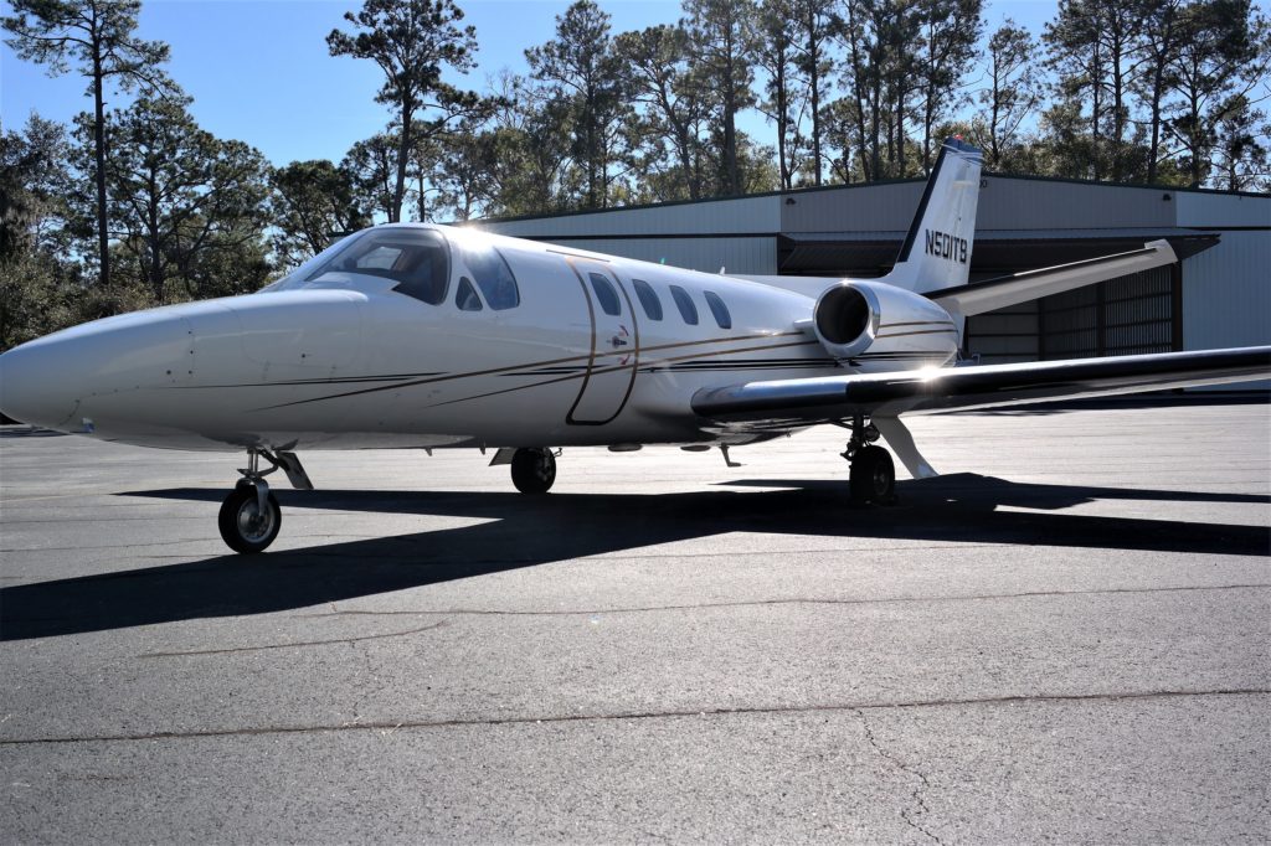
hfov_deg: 53.1
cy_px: 423
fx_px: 1271
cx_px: 636
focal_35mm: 36
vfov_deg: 36.8
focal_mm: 24
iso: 100
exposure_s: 1/320
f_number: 7.1
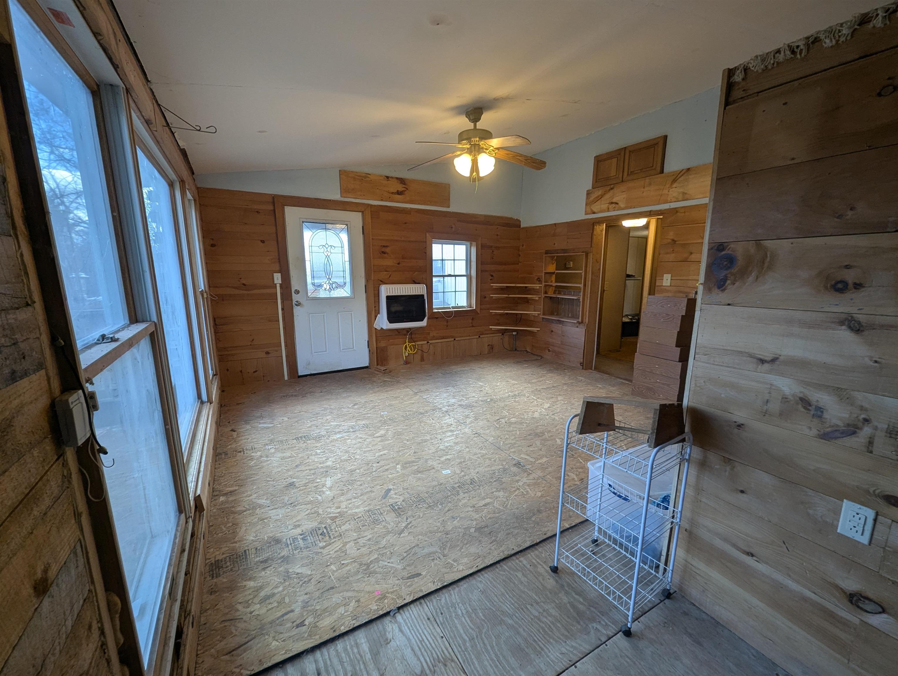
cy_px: 338
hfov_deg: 106.1
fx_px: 338
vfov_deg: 90.1
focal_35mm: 13
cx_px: 449
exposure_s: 1/60
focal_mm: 1.95
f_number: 2.2
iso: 71
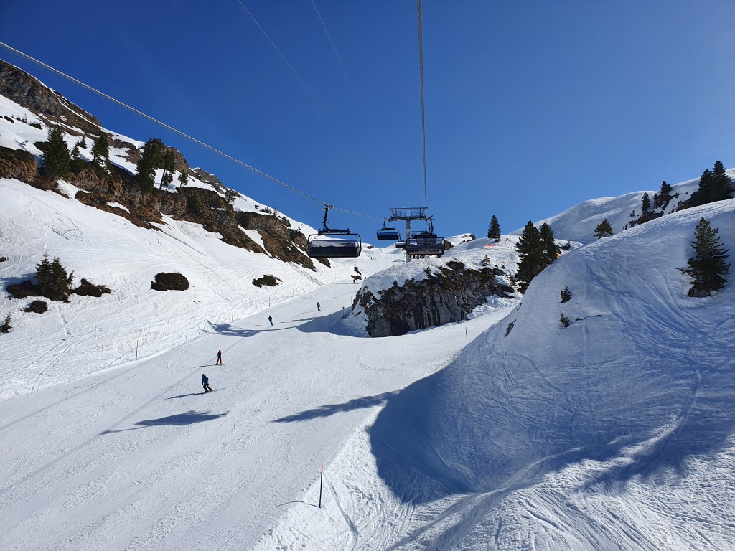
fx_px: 552
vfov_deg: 53.1
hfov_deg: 67.3
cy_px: 276
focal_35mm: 26
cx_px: 368
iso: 50
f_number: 2.4
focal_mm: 4.32
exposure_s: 1/4144
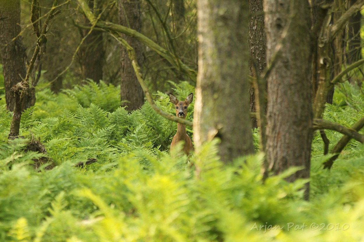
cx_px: 182
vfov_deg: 3.1
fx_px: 4549
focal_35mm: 450
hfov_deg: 4.6
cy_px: 121
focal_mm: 300
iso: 200
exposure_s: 1/100
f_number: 4
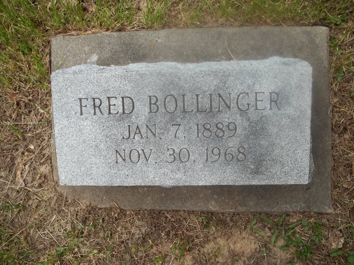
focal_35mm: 33
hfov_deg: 55.4
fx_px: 337
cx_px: 177
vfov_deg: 42.9
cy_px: 132
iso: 64
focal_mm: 5.9
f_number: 3.3
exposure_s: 1/400
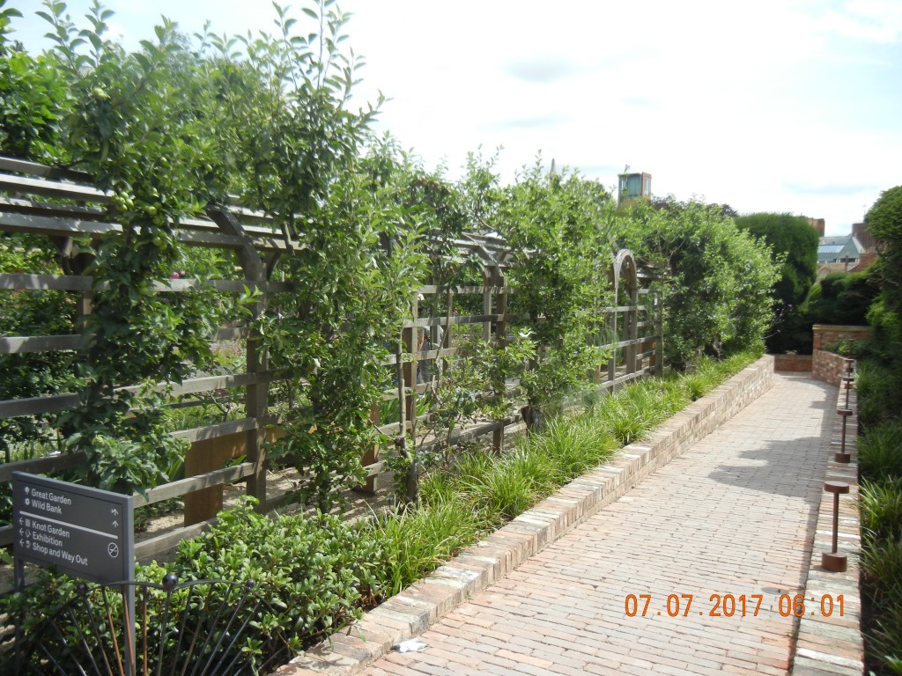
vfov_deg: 46.8
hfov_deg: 60.0
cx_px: 451
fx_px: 782
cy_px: 338
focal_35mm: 30
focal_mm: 5.4
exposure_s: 1/246
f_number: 7
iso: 160
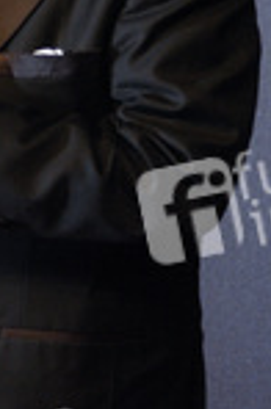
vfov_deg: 5.7
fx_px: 4141
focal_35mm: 365
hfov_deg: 3.7
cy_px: 61
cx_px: 28
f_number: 4.5
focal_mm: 90
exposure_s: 1/100
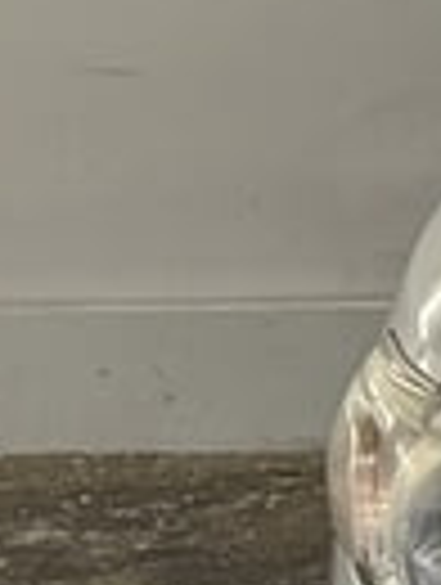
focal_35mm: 332
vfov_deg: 6.0
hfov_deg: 4.3
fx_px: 5621
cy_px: 263
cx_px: 1534
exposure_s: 1/159
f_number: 1.78
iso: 50
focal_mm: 6.76
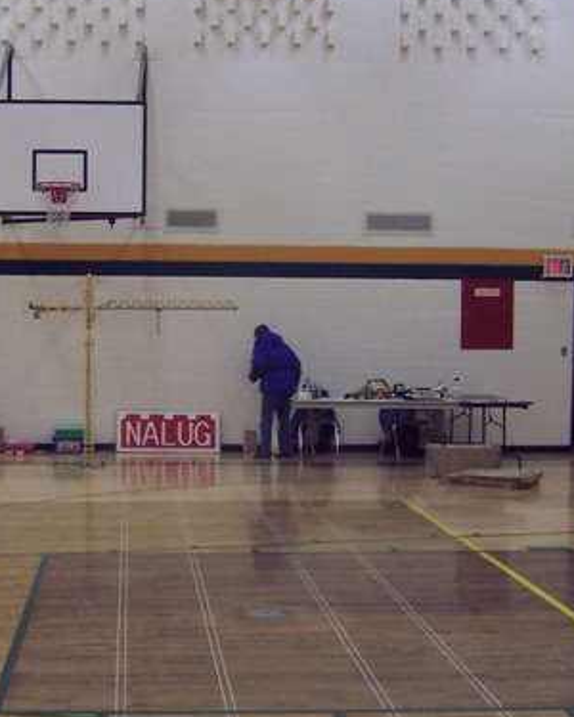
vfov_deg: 31.4
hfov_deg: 25.2
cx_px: 163
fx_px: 1274
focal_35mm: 60
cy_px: 369
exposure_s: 1/20
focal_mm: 5.6
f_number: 2.8
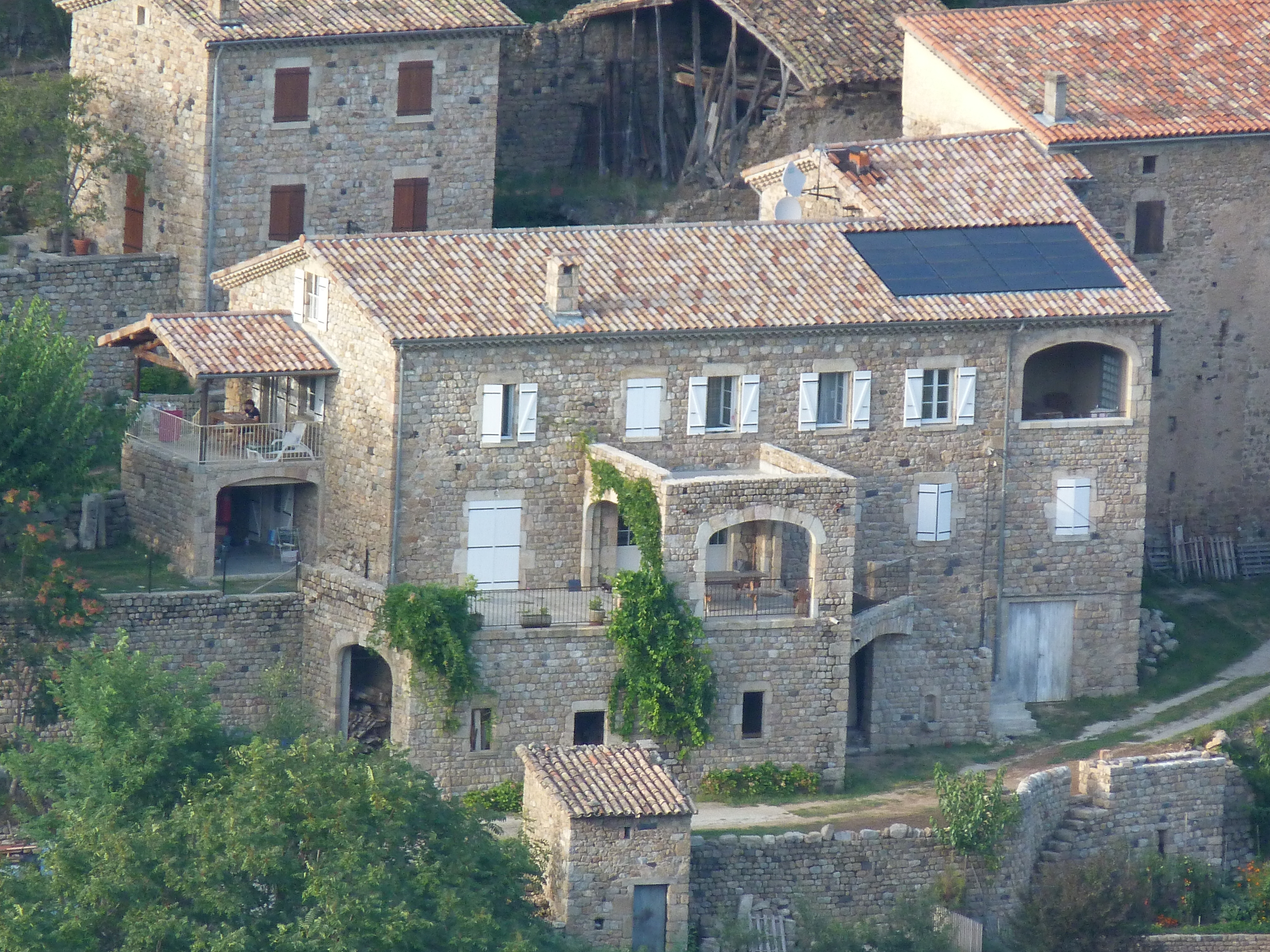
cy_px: 507
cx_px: 646
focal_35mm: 856
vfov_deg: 1.7
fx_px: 31405
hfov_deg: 2.3
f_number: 5.2
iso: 200
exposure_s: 1/125
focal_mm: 108
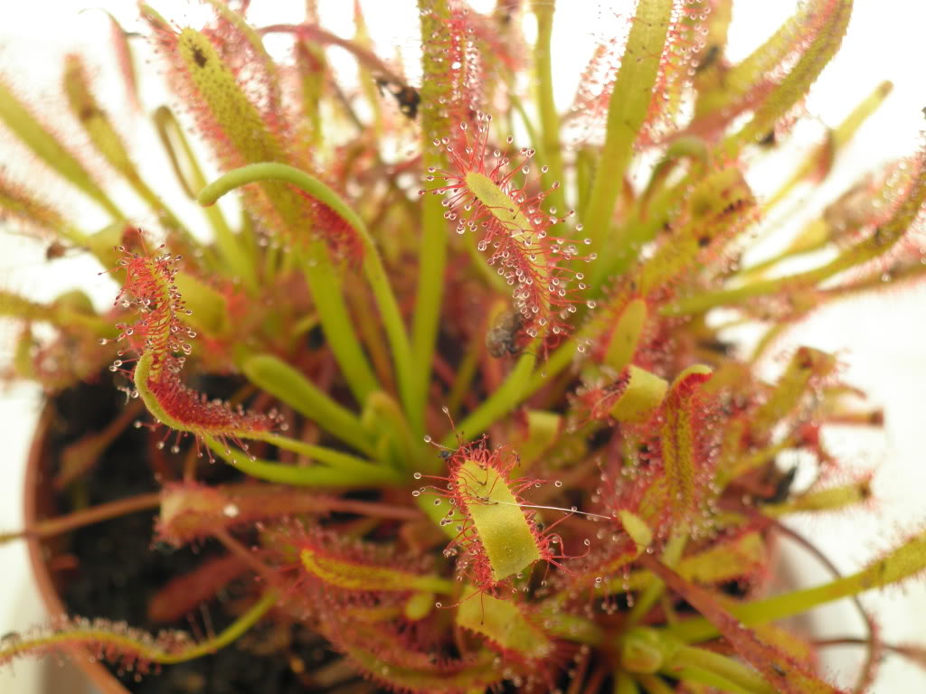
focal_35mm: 47
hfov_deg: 40.4
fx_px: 1257
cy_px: 347
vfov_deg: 30.9
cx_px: 463
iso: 64
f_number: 3.4
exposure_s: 1/200
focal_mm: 8.3
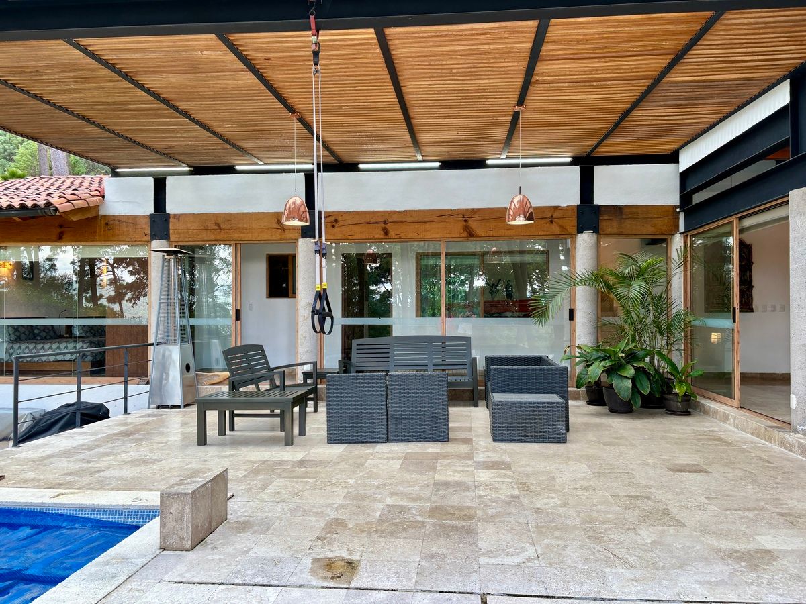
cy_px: 302
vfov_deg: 53.1
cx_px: 403
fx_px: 605
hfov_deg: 67.3
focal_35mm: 26
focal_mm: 5.96
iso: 50
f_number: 1.6
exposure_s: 1/120
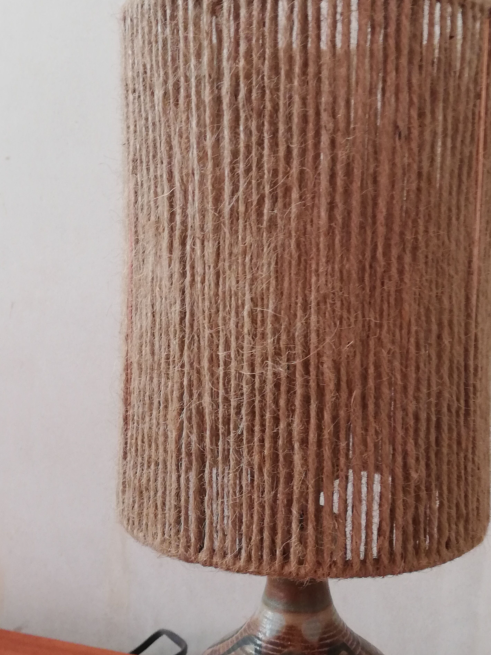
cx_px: 277
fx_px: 946
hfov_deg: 29.1
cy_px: 314
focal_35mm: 50
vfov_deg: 38.2
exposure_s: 1/33.3
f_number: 2.2
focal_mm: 3.81
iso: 200
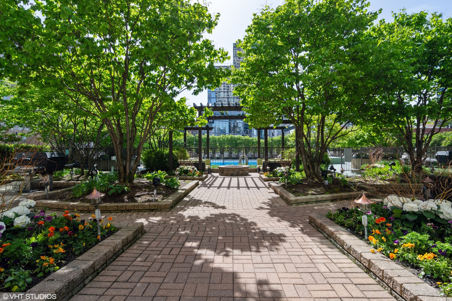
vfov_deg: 67.3
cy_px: 150
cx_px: 226
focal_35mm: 18
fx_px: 226
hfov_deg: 90.0
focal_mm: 12
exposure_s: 1/320
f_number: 8
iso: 200
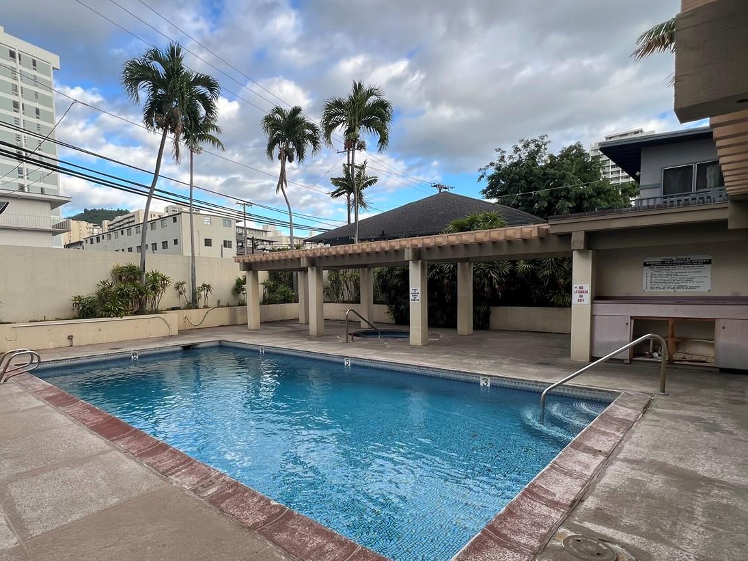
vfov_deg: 68.4
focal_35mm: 19
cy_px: 318
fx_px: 411
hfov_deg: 84.2
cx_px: 324
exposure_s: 1/426
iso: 32
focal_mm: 1.57
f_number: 1.8
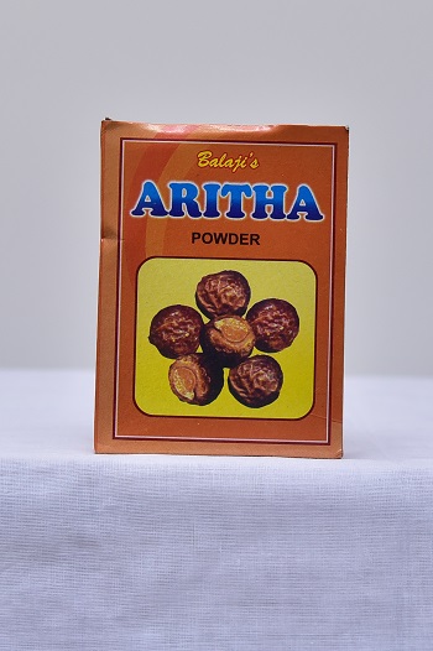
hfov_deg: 27.0
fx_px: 903
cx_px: 216
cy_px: 326
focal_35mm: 50
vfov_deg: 39.6
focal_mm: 50
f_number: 4.5
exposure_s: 1/160
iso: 1250
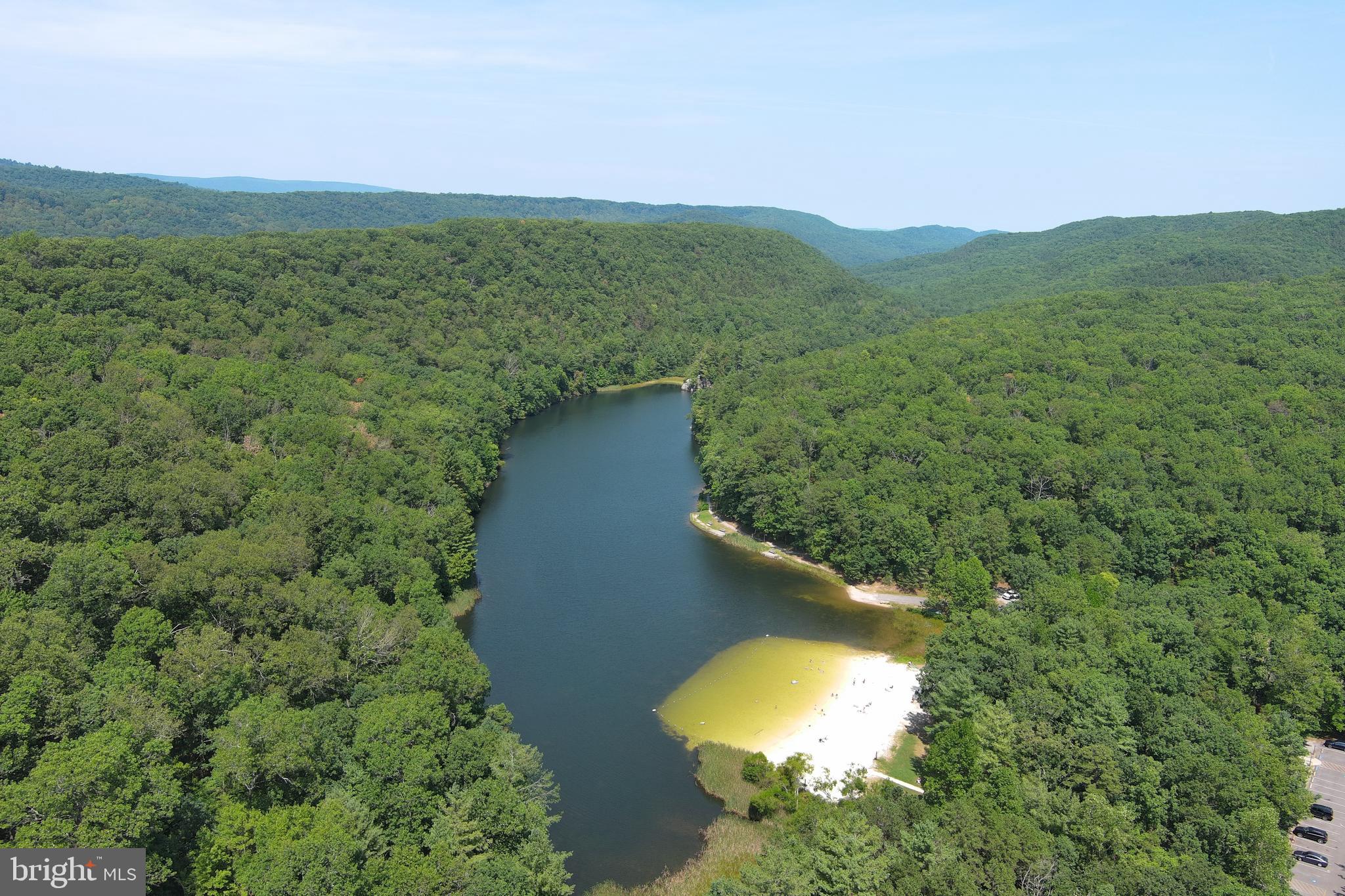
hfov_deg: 63.7
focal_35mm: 29
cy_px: 448
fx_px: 1083
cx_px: 672
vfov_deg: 45.0
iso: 100
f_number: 2.8
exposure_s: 1/843
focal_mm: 10.57
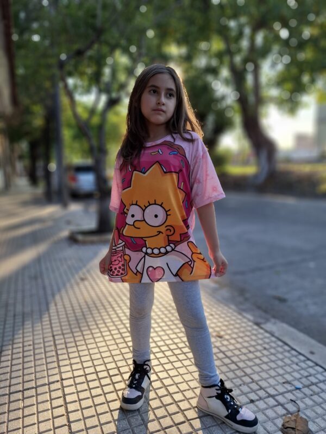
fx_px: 289
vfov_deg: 73.9
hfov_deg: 58.9
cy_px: 217
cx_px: 163
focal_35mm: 23
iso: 50
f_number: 1.8
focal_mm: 5.54
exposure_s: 1/472
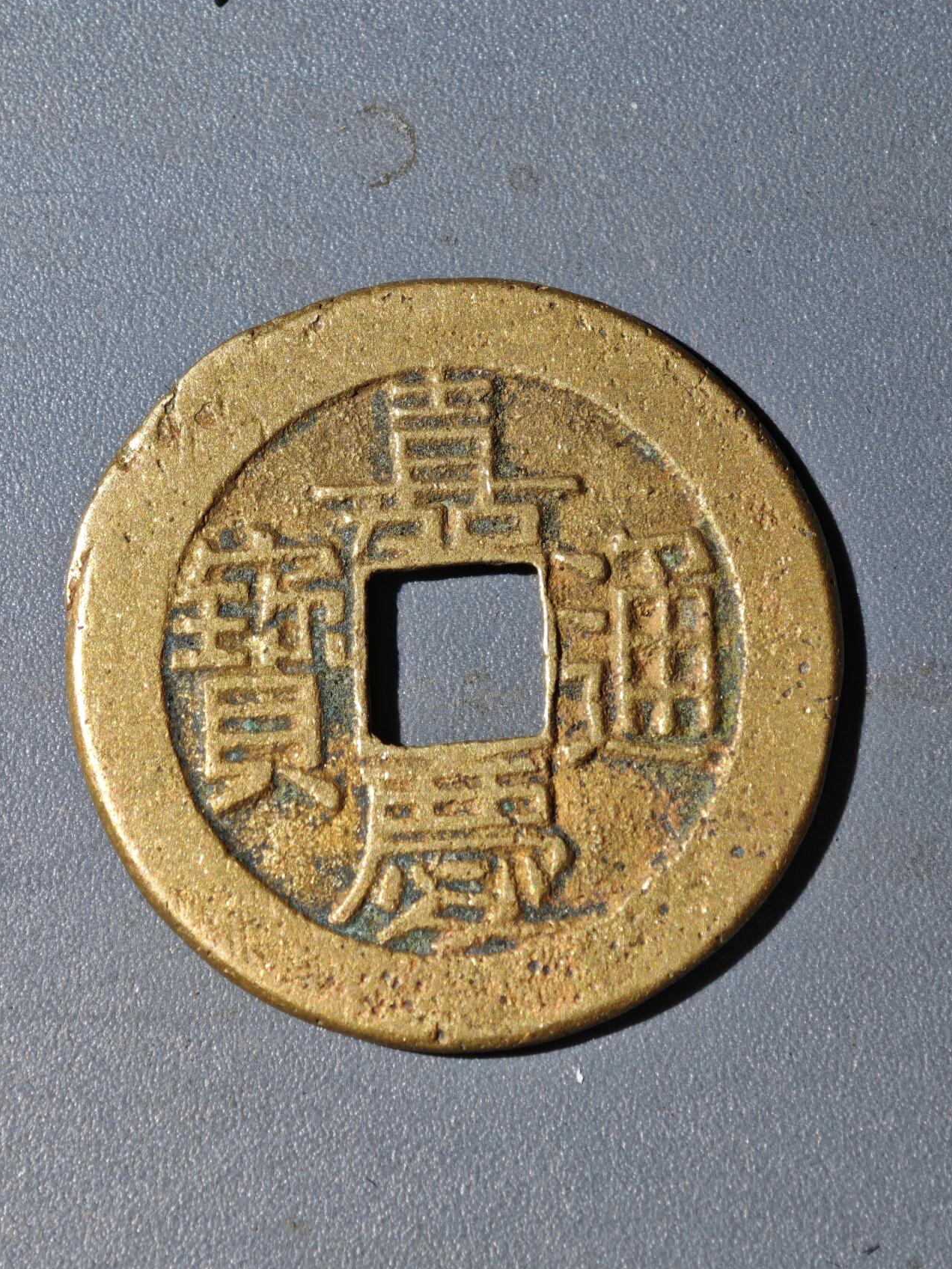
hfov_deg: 14.2
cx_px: 455
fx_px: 3814
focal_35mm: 104
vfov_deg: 18.9
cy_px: 632
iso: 160
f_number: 2
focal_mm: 9
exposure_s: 1/100
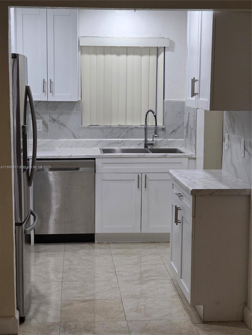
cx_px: 126
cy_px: 168
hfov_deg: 21.3
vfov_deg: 28.2
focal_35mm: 69
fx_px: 670
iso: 250
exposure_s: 1/120
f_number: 2.4
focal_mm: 7.9
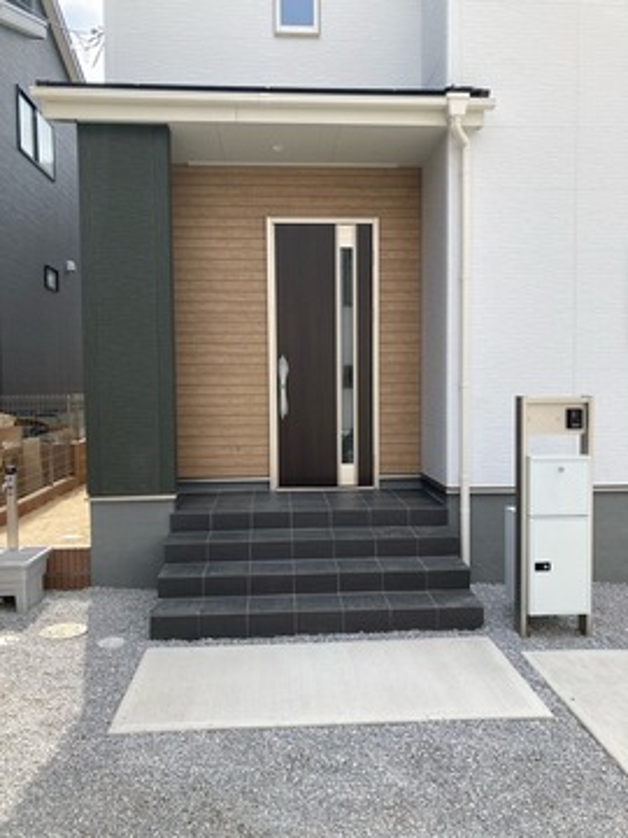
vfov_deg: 63.4
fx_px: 677
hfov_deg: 49.7
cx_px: 314
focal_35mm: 28
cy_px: 419
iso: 20
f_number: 1.8
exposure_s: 1/1171
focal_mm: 3.99
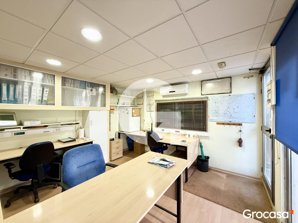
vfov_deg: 85.7
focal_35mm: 14
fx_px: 121
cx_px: 149
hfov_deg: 102.1
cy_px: 112
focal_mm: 2.22
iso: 250
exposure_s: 1/100
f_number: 2.2
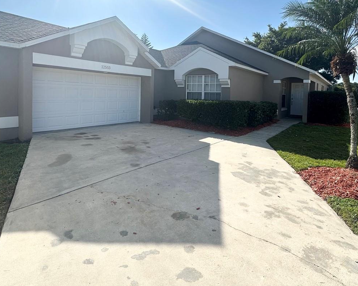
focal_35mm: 22
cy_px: 103
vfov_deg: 62.0
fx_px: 233
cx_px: 168
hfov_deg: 75.0
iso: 50
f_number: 2.2
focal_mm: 2.22
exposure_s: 1/2092
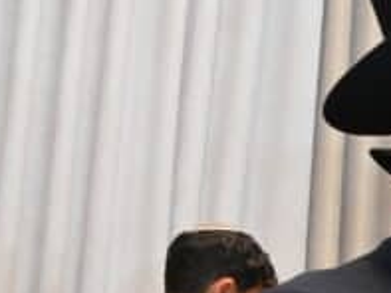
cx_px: 707
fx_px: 1356
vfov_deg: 12.2
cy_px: 280
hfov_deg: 14.4
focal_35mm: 120
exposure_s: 1/125
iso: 1600
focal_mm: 24
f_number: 6.3
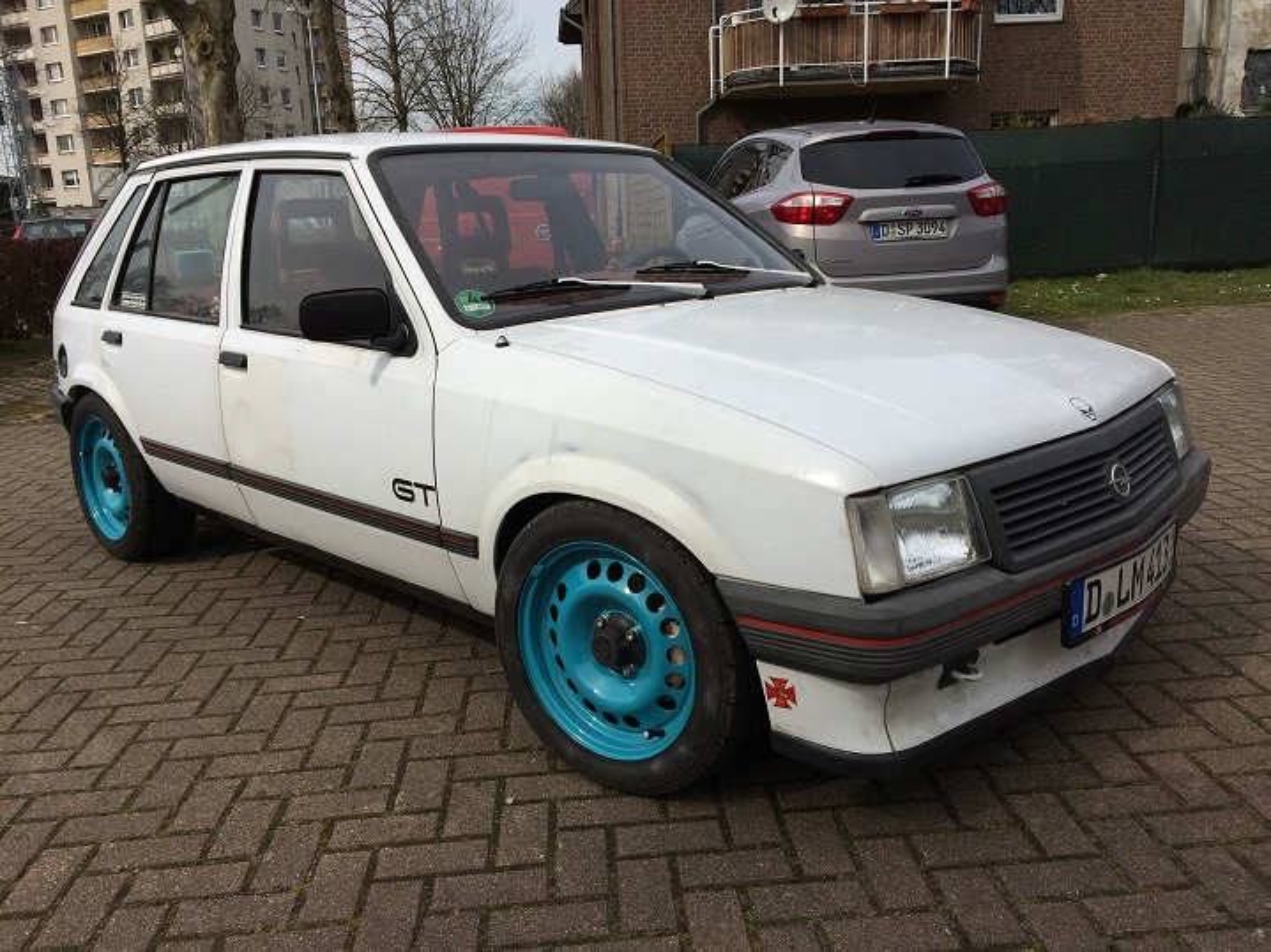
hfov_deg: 61.7
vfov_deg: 48.2
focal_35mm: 29
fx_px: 1065
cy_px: 476
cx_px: 636
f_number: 2.2
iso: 32
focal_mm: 4.15
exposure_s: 1/3165
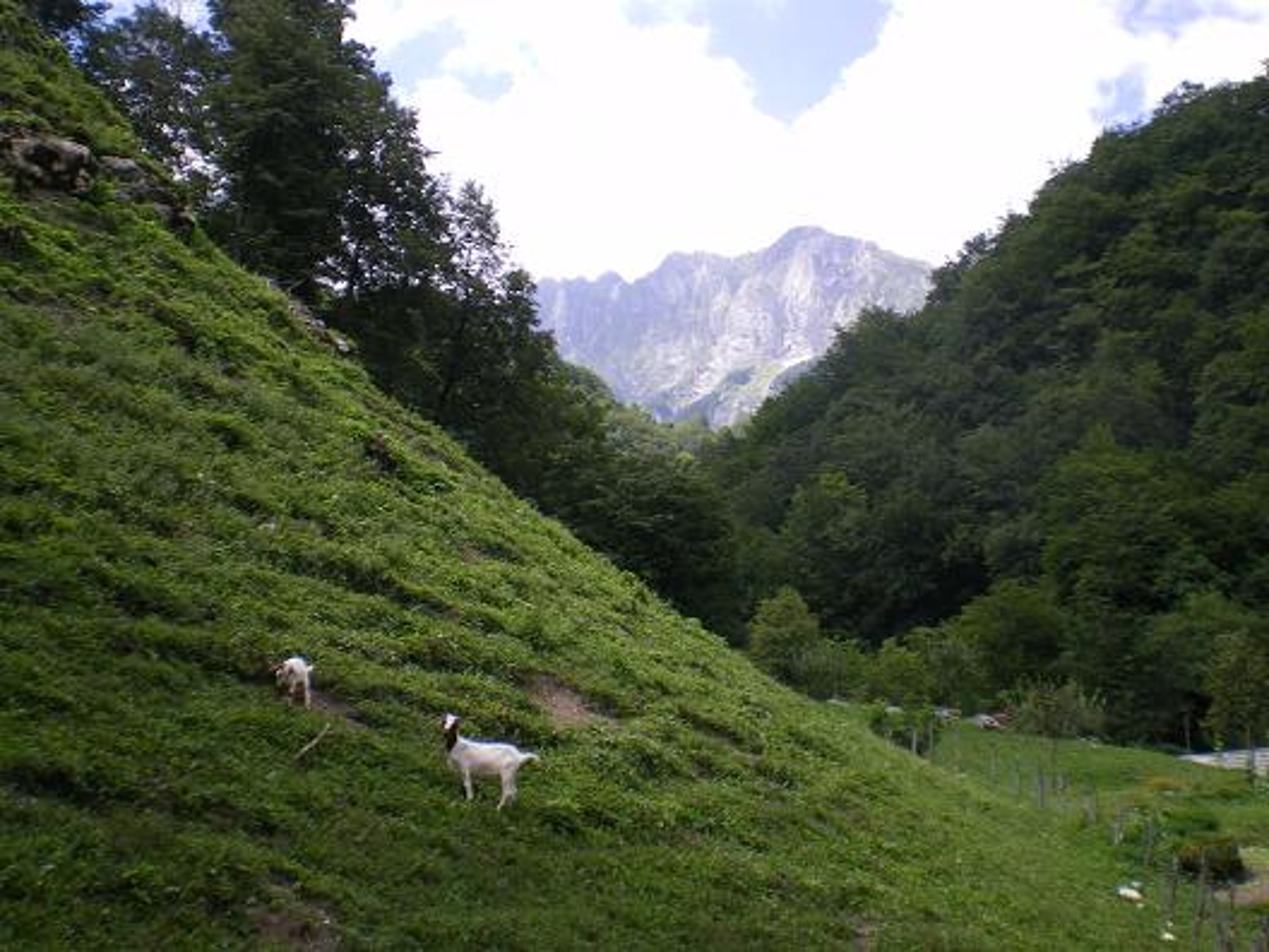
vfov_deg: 37.7
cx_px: 634
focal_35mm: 38
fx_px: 1393
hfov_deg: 49.0
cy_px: 476
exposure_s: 1/160
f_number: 4.6
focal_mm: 6.3
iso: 64
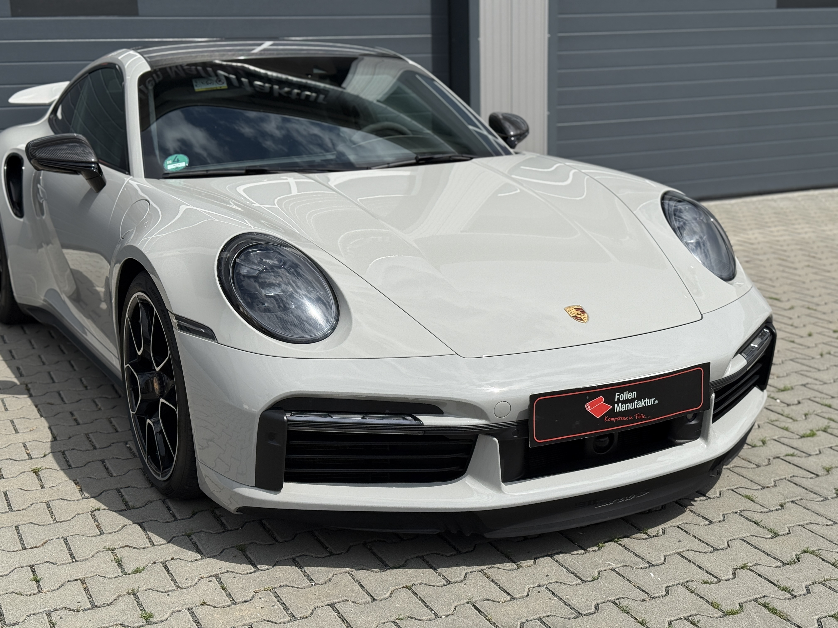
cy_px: 314
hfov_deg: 39.7
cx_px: 419
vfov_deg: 30.3
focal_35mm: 48
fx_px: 1162
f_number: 1.78
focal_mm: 6.76
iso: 80
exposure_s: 1/11364
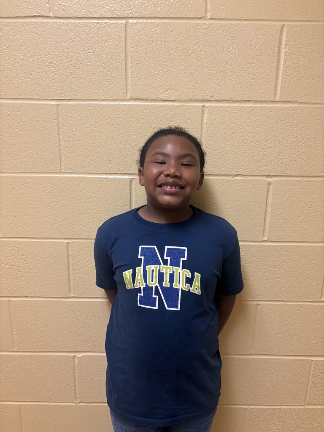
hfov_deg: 53.1
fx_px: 324
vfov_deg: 67.3
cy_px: 216
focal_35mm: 26
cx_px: 162
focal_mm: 5.96
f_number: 1.6
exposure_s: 1/60
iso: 250
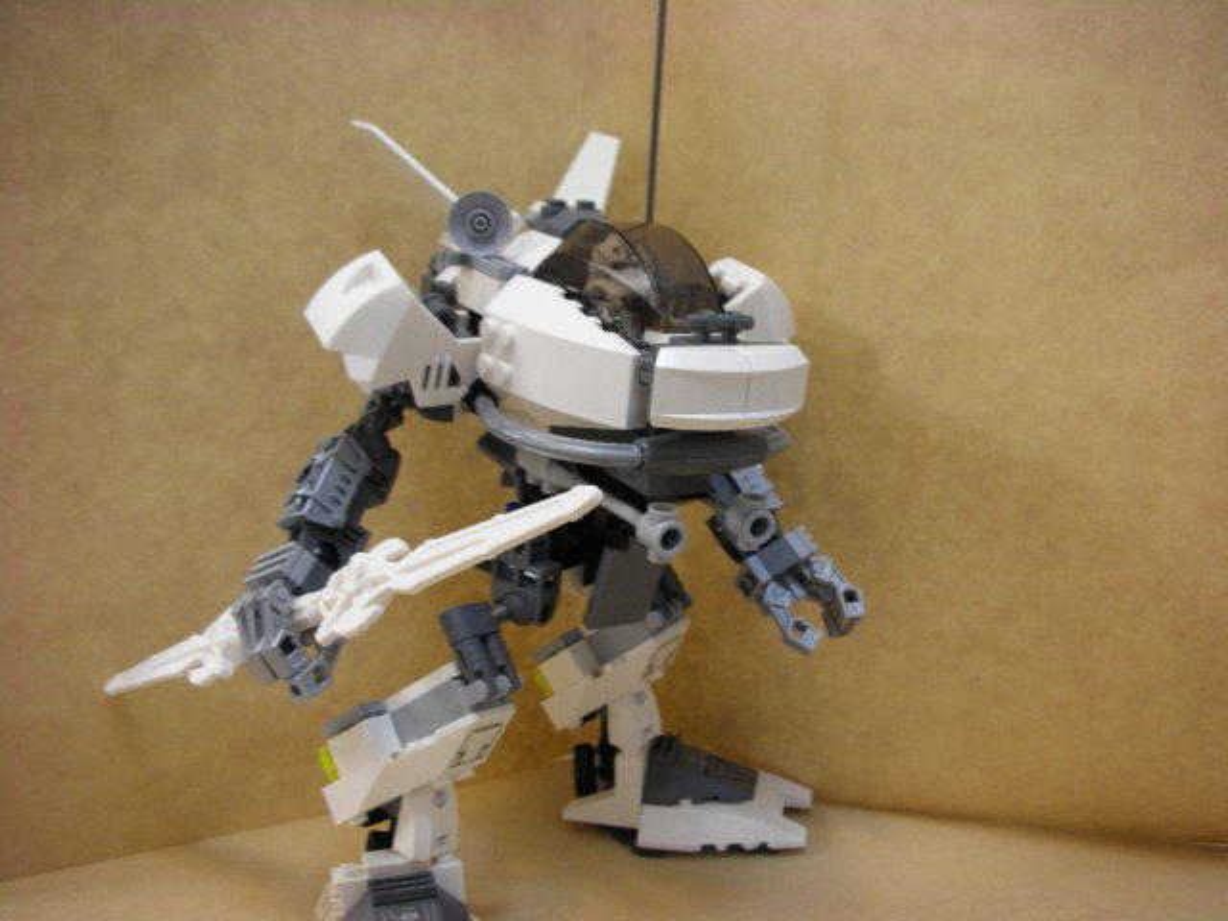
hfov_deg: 52.6
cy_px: 460
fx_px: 1242
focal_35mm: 35
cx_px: 614
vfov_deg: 40.7
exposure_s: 1/3.9
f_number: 3
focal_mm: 5.8
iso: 106
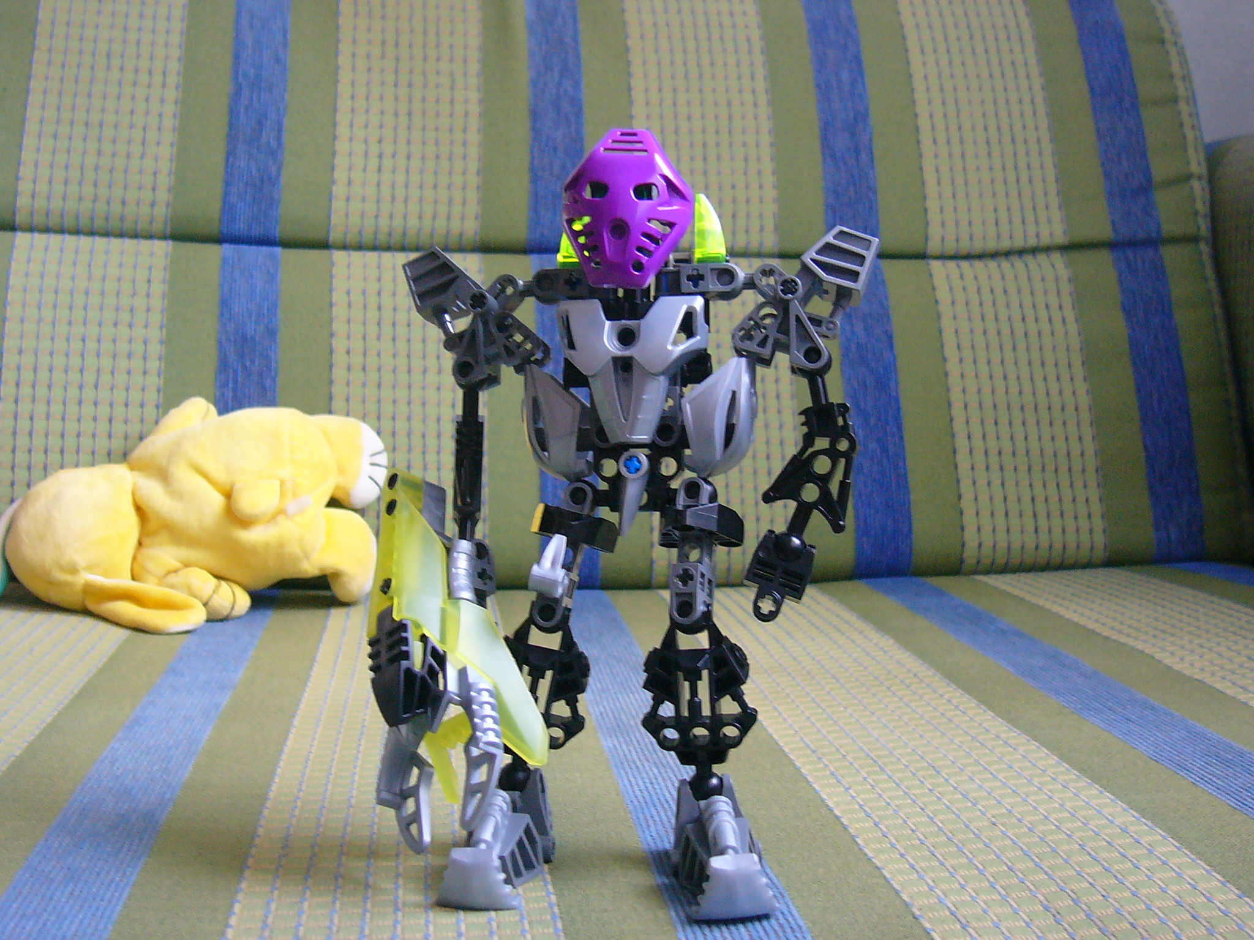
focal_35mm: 45
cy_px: 470
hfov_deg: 42.1
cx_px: 627
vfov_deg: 32.2
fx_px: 1630
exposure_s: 1/15
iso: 200
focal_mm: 7.5
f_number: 3.2
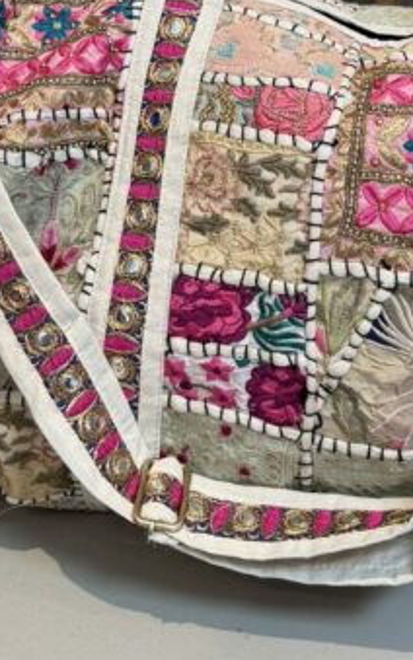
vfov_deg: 32.0
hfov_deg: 21.3
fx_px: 1080
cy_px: 43
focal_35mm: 60
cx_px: 345
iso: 200
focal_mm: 6.76
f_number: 1.78
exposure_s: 1/80
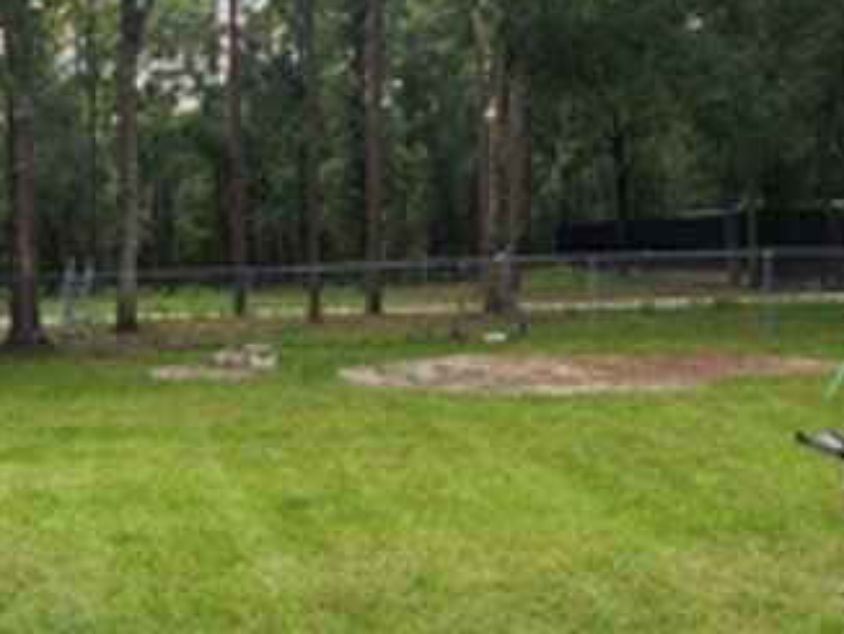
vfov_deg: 28.6
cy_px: 303
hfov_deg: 36.8
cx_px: 241
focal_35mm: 51
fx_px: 1244
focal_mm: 2.2
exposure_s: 1/120
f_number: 2.2
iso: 100
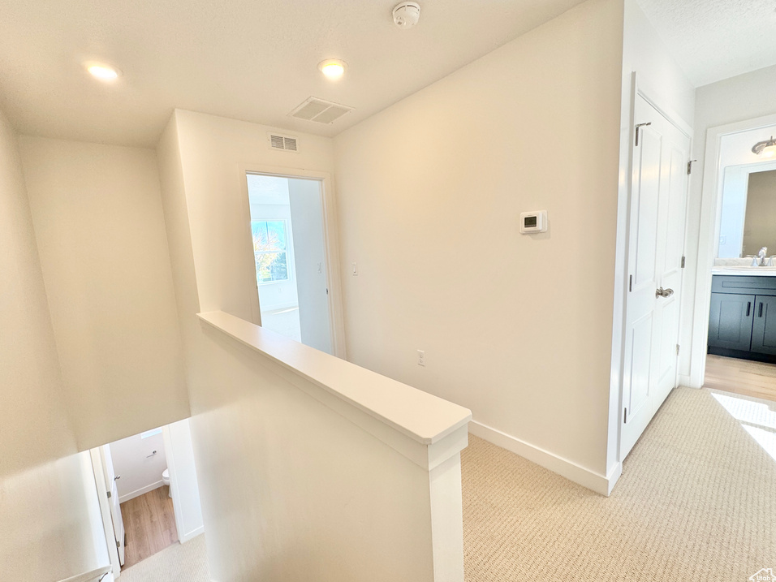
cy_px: 291
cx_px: 369
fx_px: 336
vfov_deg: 81.7
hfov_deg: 98.1
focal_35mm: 15
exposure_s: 1/120
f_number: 2.2
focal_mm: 2.22
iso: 64
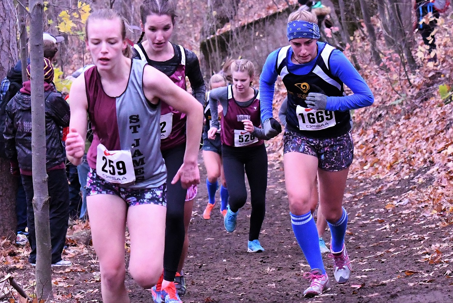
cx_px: 226
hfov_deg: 19.5
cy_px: 152
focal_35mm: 105
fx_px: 1321
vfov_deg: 13.0
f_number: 5
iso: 6400
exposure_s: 1/800
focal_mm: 70
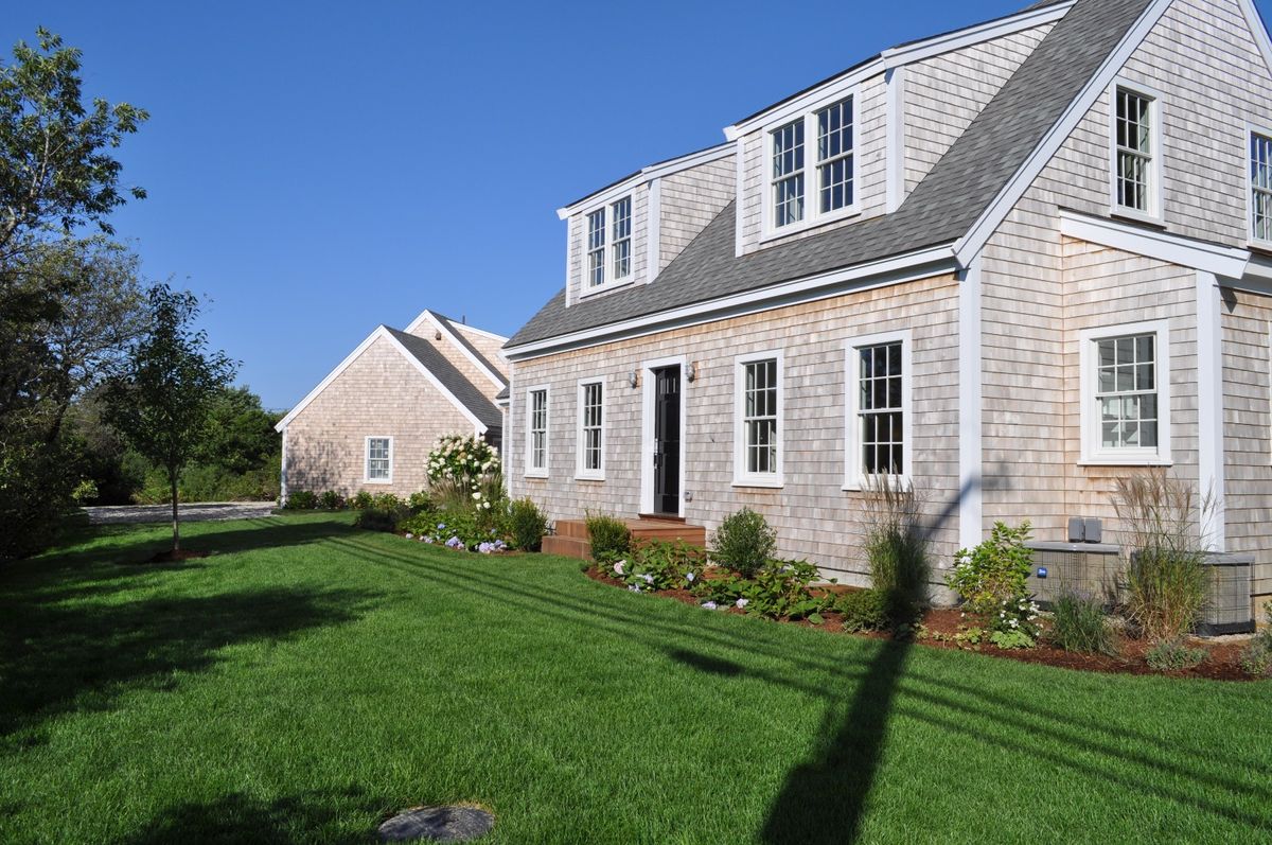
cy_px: 422
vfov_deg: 47.8
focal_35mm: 27
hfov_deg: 67.4
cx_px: 636
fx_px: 953
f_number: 10
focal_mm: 18
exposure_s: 1/400
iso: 200
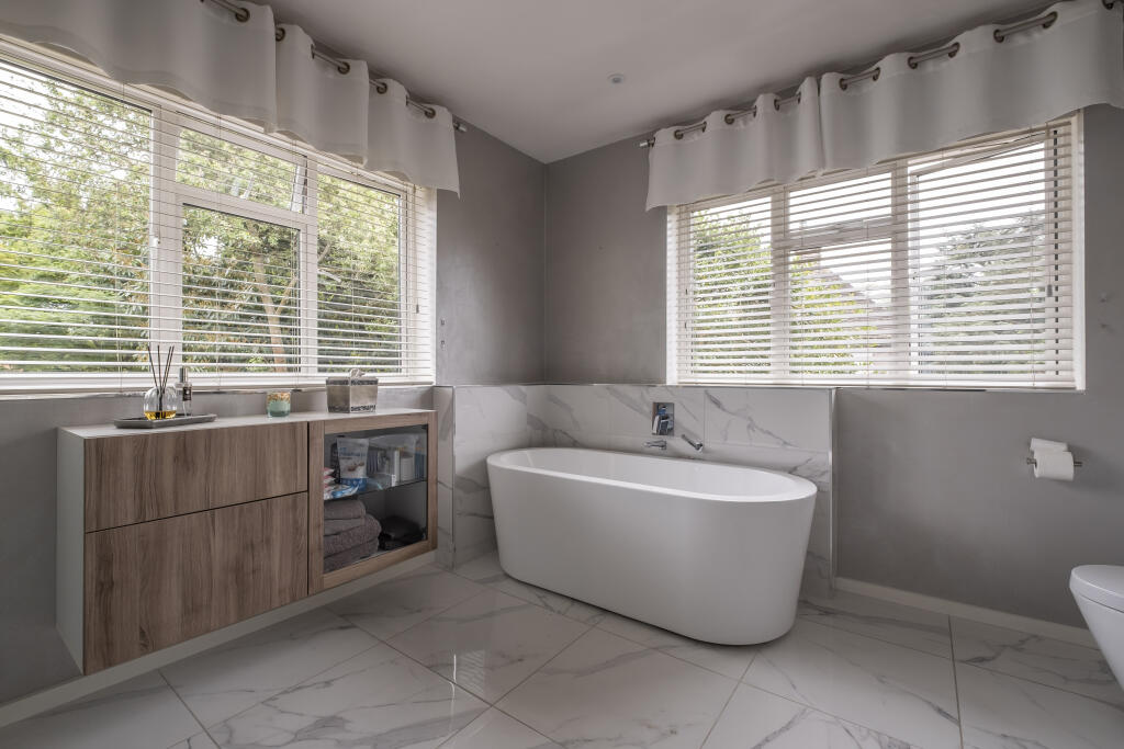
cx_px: 562
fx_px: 468
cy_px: 374
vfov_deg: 77.3
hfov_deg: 100.4
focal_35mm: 15
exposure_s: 1/15
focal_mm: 10
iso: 250
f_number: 7.1
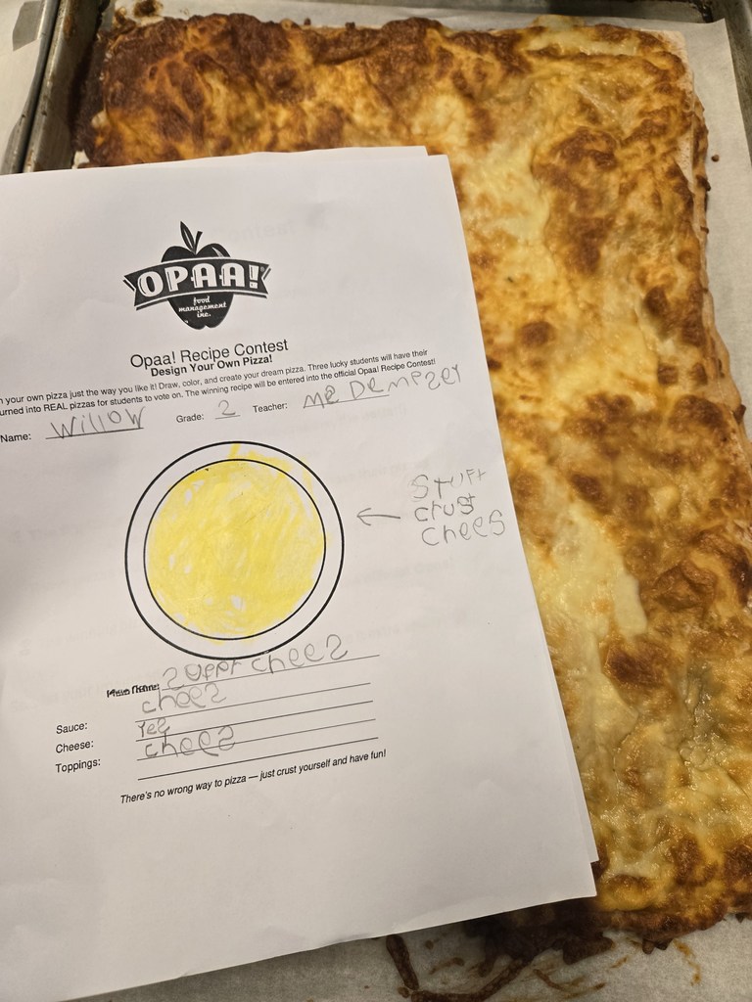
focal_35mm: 23
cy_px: 501
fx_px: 666
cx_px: 376
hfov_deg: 58.9
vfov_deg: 73.9
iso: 160
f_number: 1.8
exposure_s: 1/120
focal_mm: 5.4
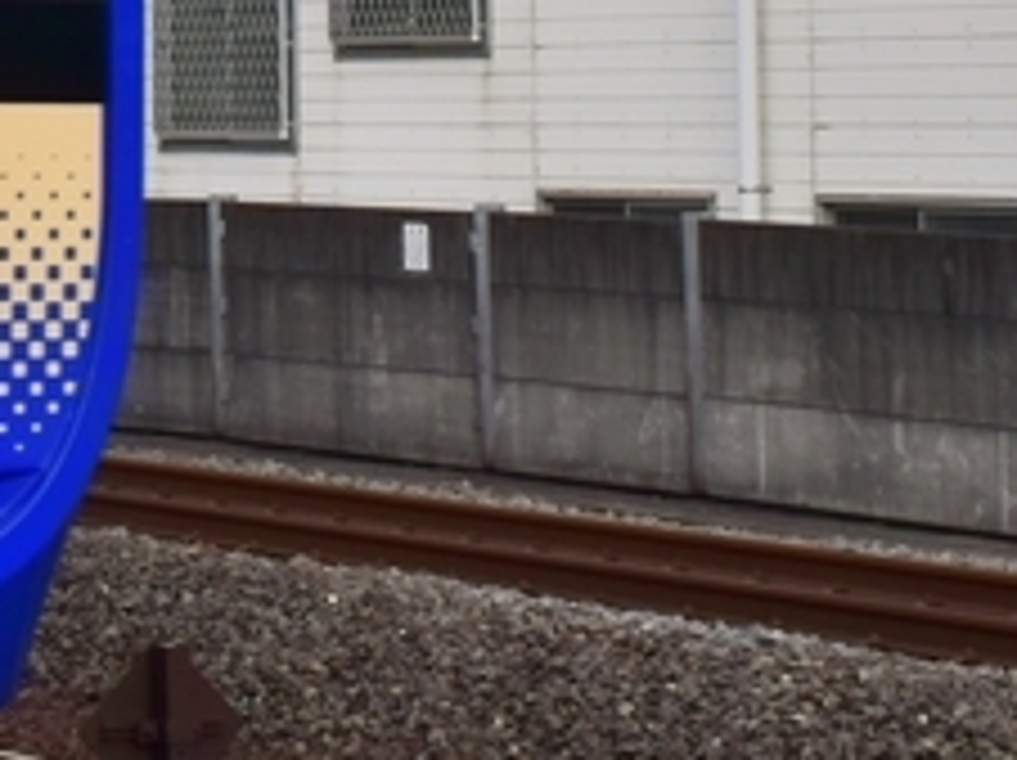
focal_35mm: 184
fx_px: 5400
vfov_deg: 7.9
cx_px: -153
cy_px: -301
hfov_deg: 10.6
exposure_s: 1/50
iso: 100
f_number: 6.3
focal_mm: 24
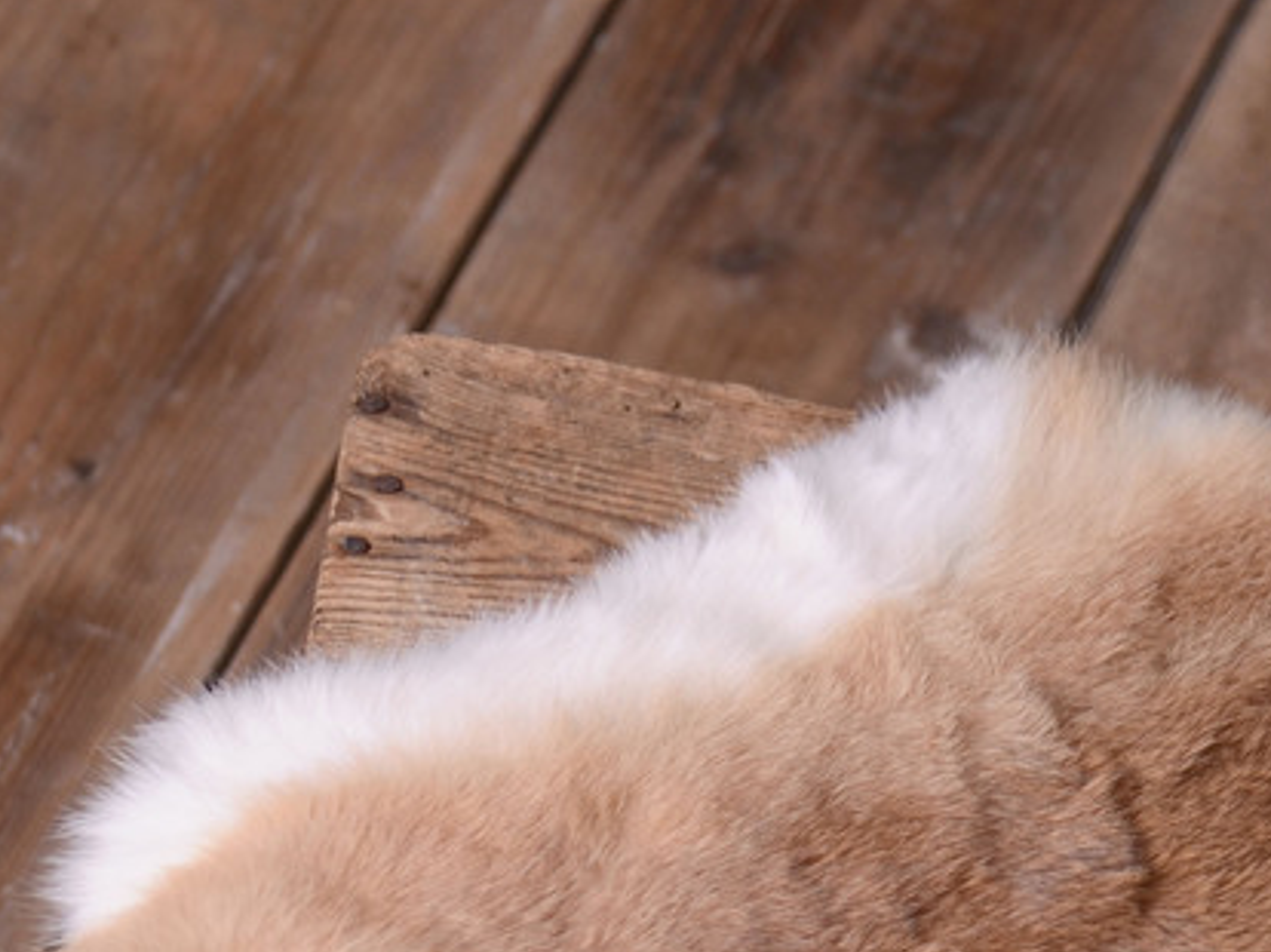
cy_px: 1205
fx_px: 7046
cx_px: 970
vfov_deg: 7.6
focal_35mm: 192
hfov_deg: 10.3
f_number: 4
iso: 200
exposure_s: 1/60
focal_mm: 46
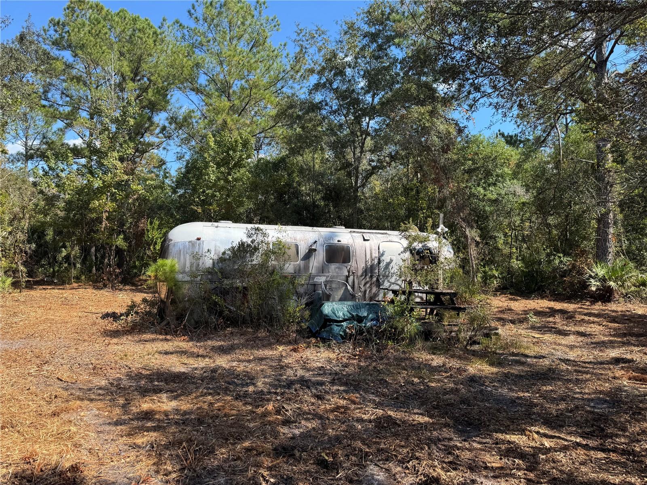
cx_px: 324
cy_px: 242
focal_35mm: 24
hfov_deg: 71.6
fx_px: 449
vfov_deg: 56.8
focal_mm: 6.76
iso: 80
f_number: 1.78
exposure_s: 1/1524
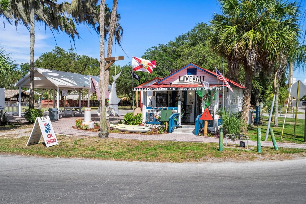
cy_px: 102
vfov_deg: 37.8
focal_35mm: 35
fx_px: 297
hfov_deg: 54.4
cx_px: 153
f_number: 8
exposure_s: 1/640
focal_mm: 35
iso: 320
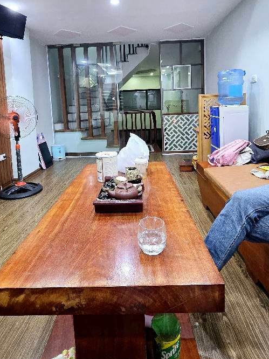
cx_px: 130
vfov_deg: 79.5
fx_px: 207
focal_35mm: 20
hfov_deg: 65.9
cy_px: 125
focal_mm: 2.2
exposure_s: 1/50
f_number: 2.2
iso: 160
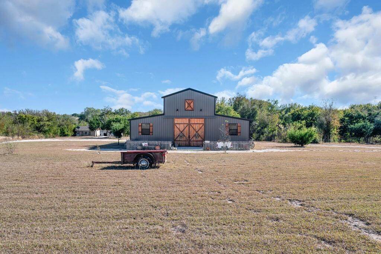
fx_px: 317
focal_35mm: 30
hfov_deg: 62.0
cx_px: 190
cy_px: 127
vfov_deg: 43.5
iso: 100
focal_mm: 30
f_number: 8
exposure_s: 1/250
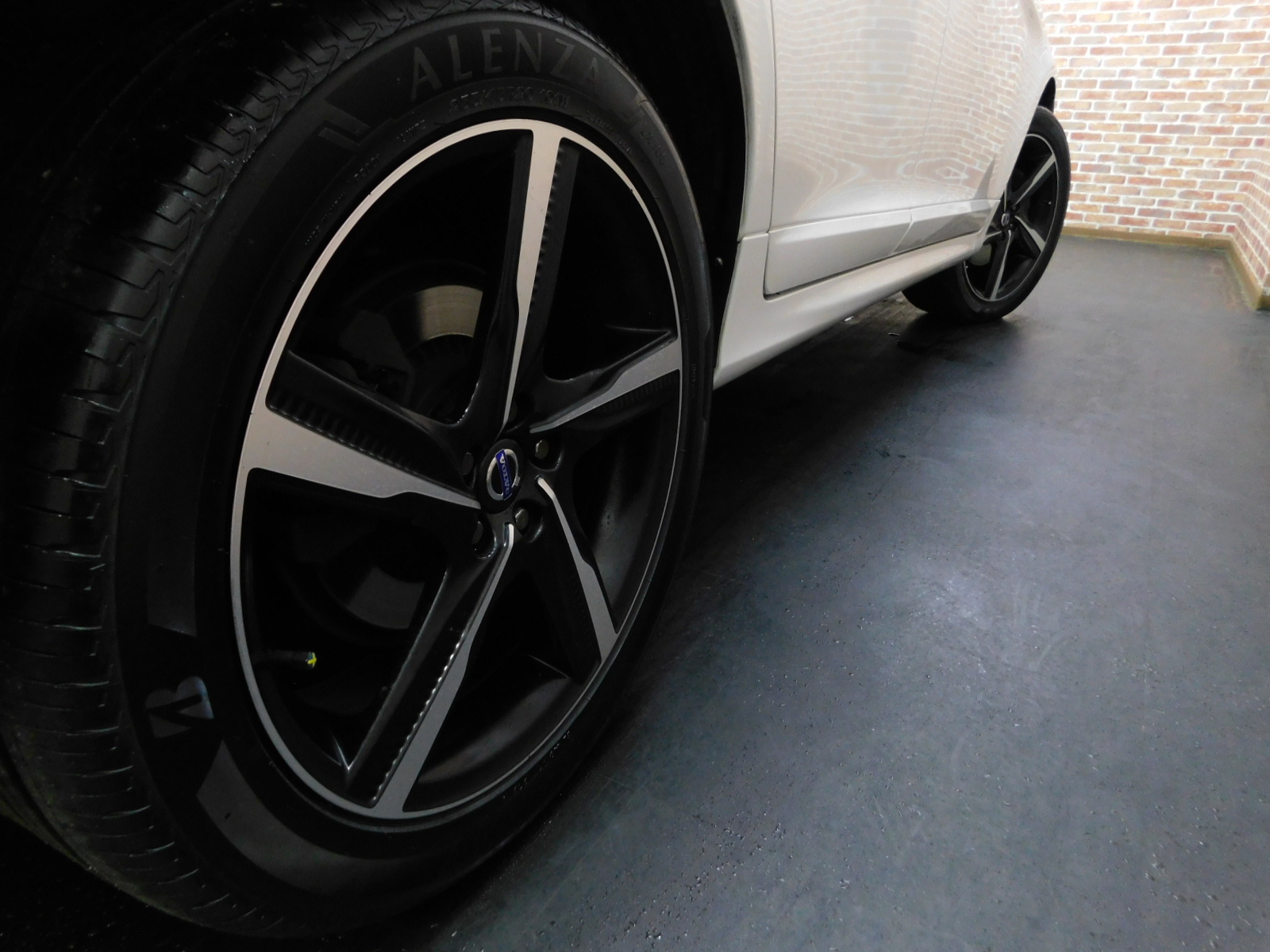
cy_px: 476
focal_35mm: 23
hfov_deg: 73.9
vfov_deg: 58.9
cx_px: 635
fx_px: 844
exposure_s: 1/15
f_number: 3
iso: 400
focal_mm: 4
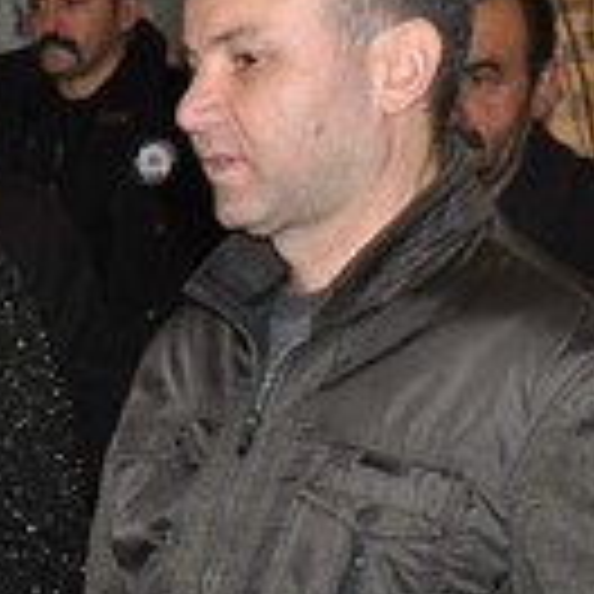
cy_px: 477
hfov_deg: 13.2
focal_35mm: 113
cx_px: -626
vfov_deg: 15.3
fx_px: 2194
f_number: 3.5
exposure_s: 1/60
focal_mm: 18
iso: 800
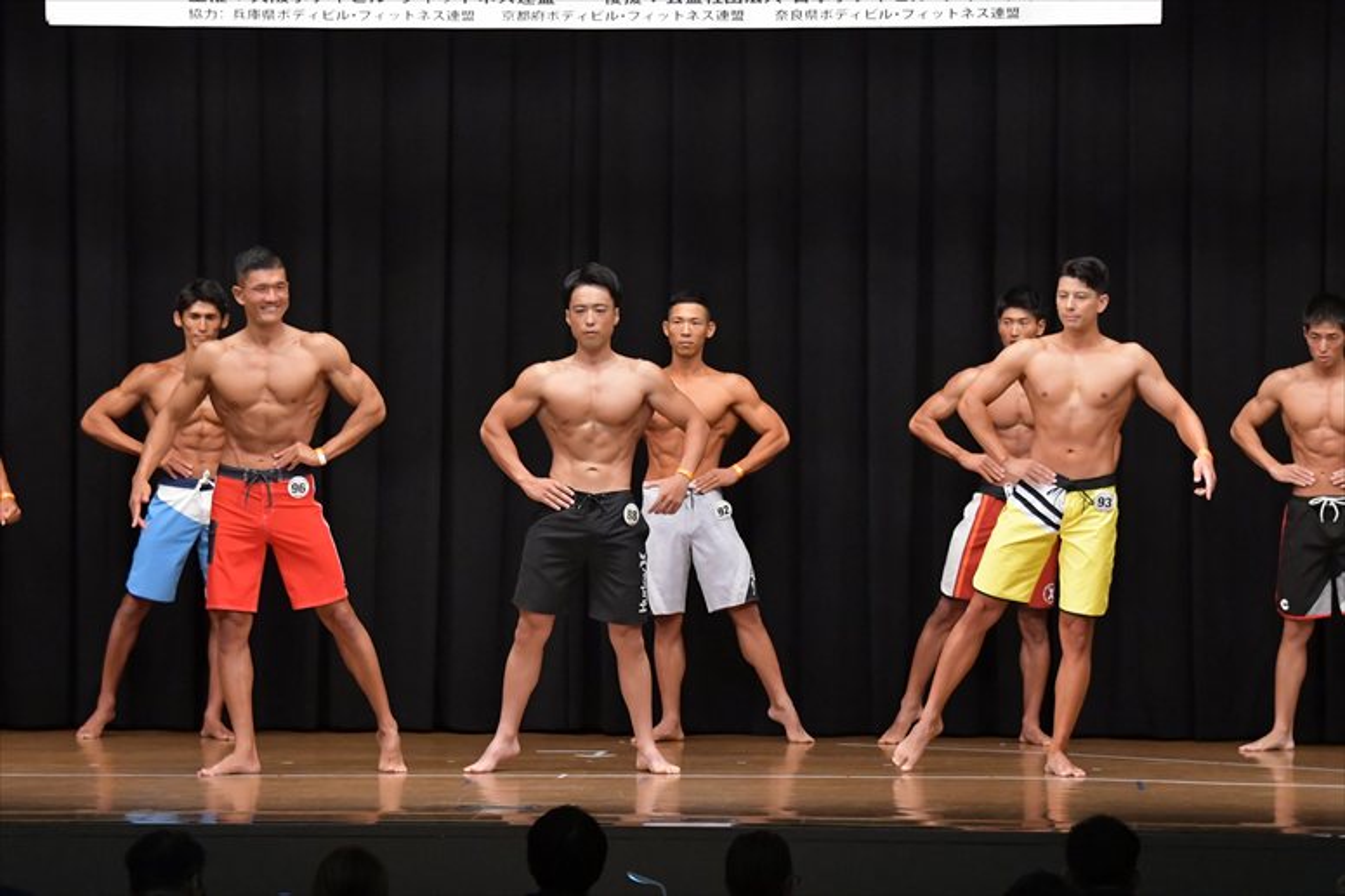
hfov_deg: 13.7
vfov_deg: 9.1
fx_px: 5602
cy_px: 448
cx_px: 672
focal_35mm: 150
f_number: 5.6
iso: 6400
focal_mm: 100
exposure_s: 1/400
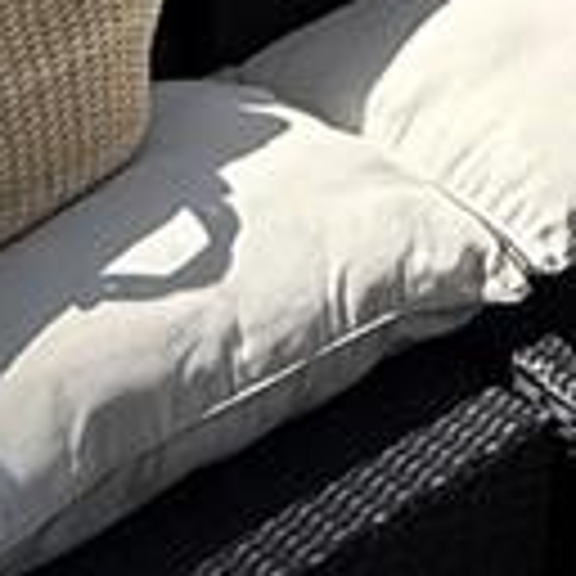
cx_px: 1400
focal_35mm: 116
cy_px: -1332
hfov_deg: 12.0
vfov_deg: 9.8
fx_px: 2184
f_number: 2.2
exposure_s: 1/2320
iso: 50
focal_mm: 2.22
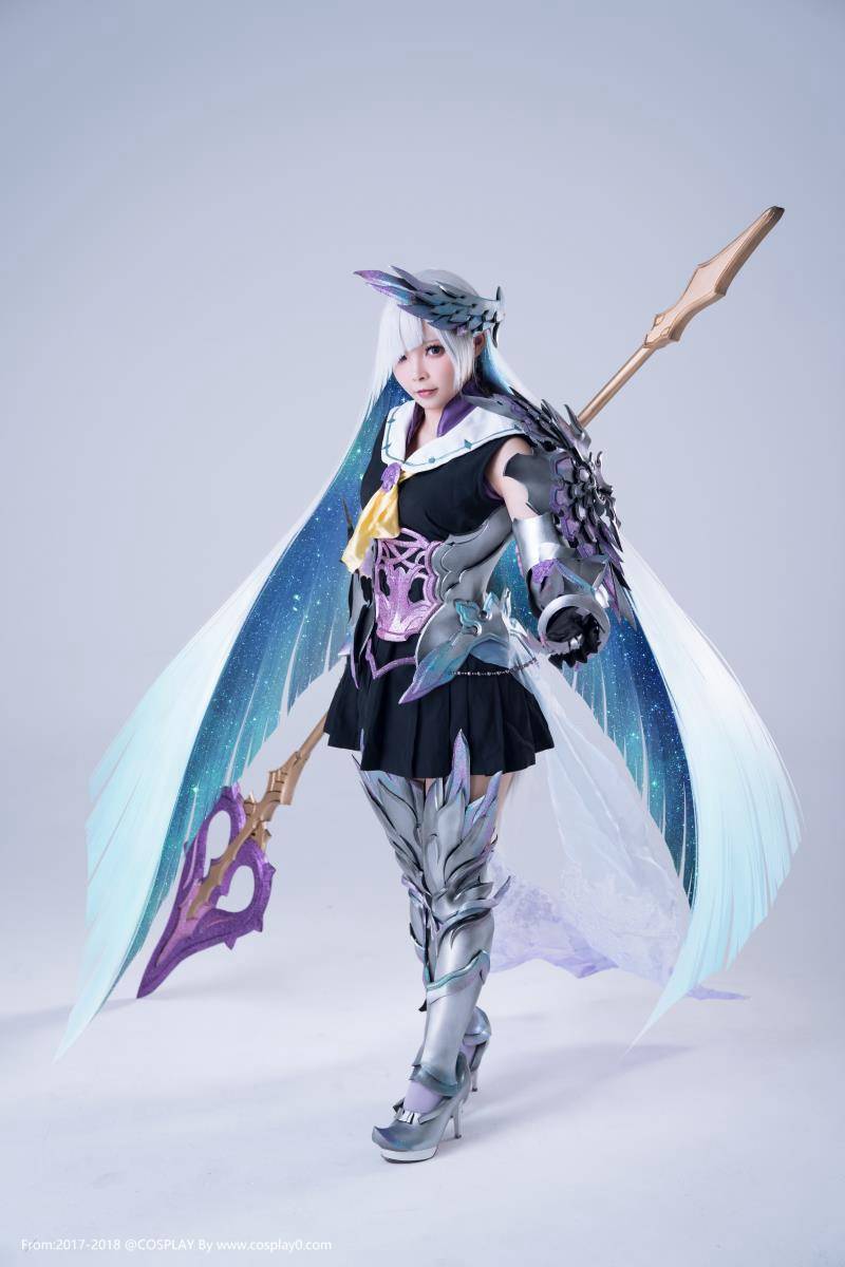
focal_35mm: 49
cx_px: 422
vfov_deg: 40.3
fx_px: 1725
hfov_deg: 27.5
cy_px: 634
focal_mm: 49
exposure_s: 1/100
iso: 100
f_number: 3.2
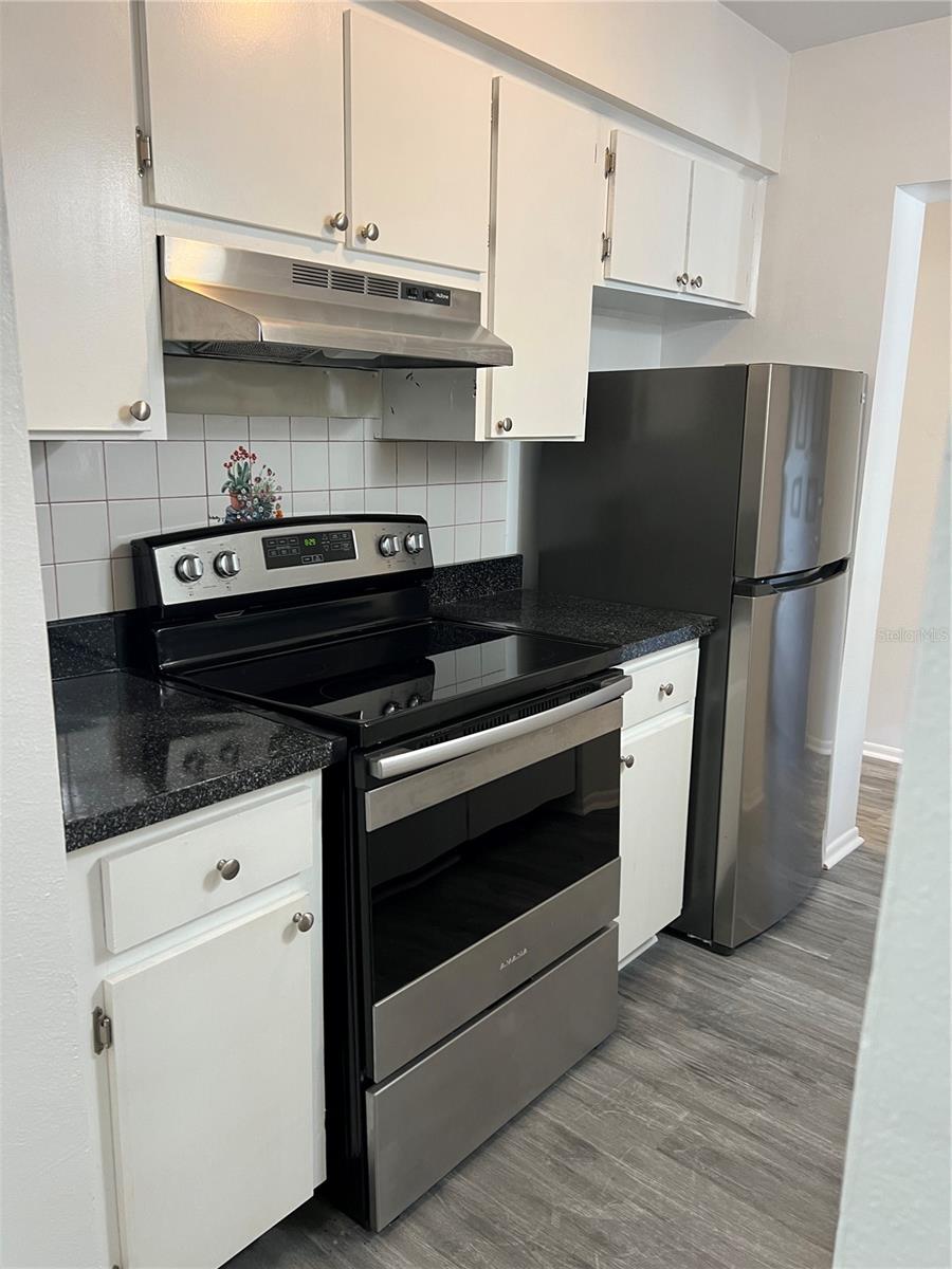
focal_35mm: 26
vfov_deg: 67.3
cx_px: 476
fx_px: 953
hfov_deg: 53.1
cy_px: 634
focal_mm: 5.7
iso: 100
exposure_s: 1/60
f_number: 1.5
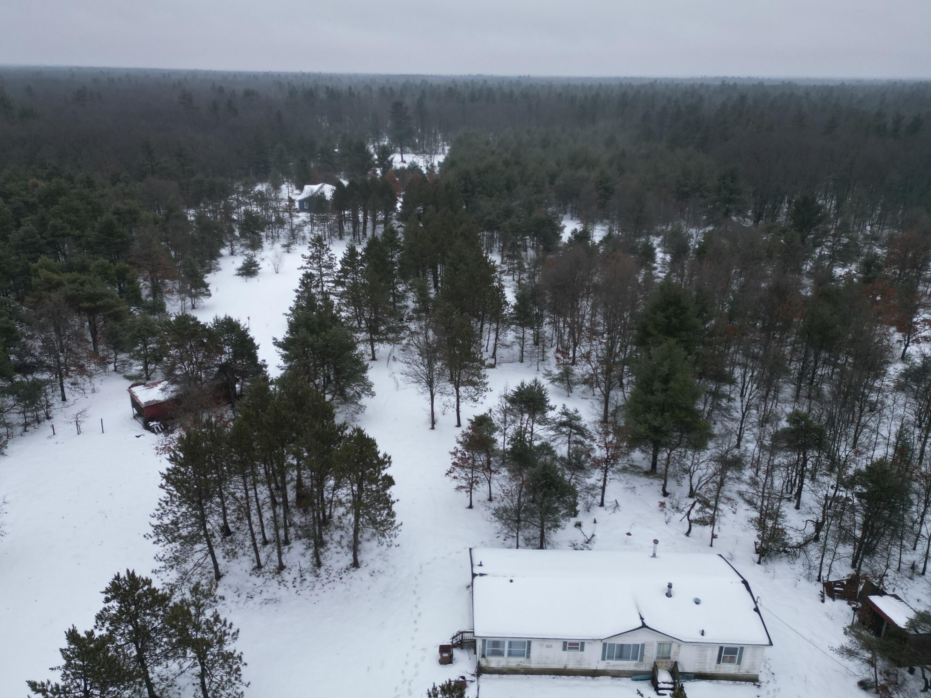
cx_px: 437
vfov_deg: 51.3
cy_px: 345
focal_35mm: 27
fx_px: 726
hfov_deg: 65.3
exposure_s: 1/725
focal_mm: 6.72
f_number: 1.7
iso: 130
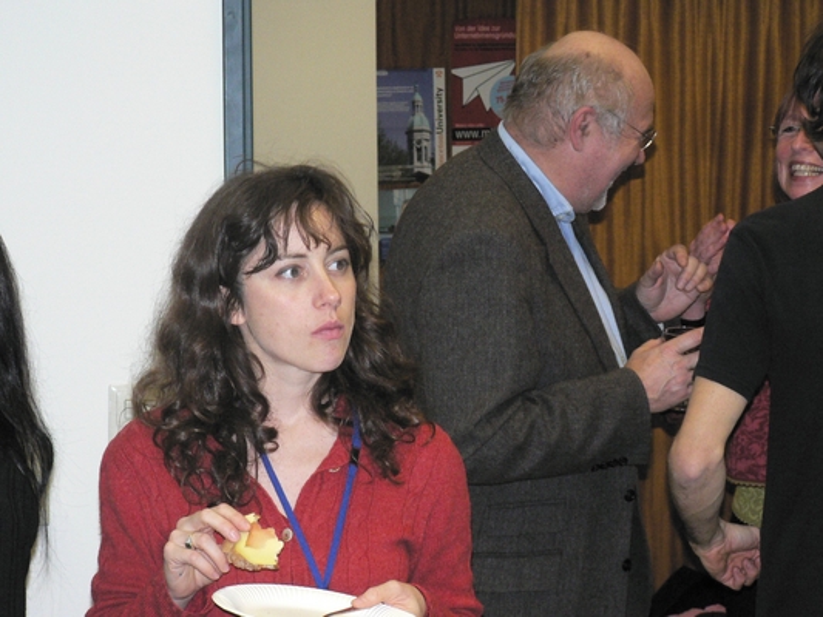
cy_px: 308
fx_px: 2521
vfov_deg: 14.0
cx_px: 412
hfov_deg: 18.5
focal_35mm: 106
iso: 400
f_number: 3.2
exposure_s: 1/60
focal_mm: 17.7
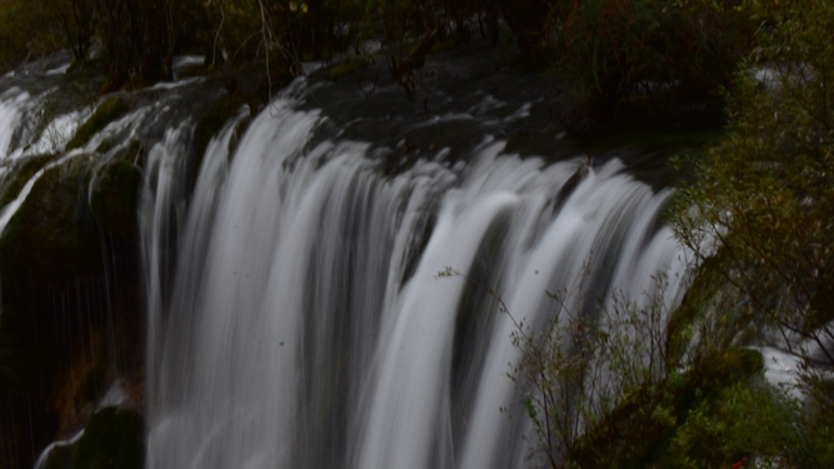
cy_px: 448
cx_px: 279
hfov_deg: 26.7
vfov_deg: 15.1
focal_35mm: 79
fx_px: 1743
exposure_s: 1/2
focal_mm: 31
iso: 100
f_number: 29
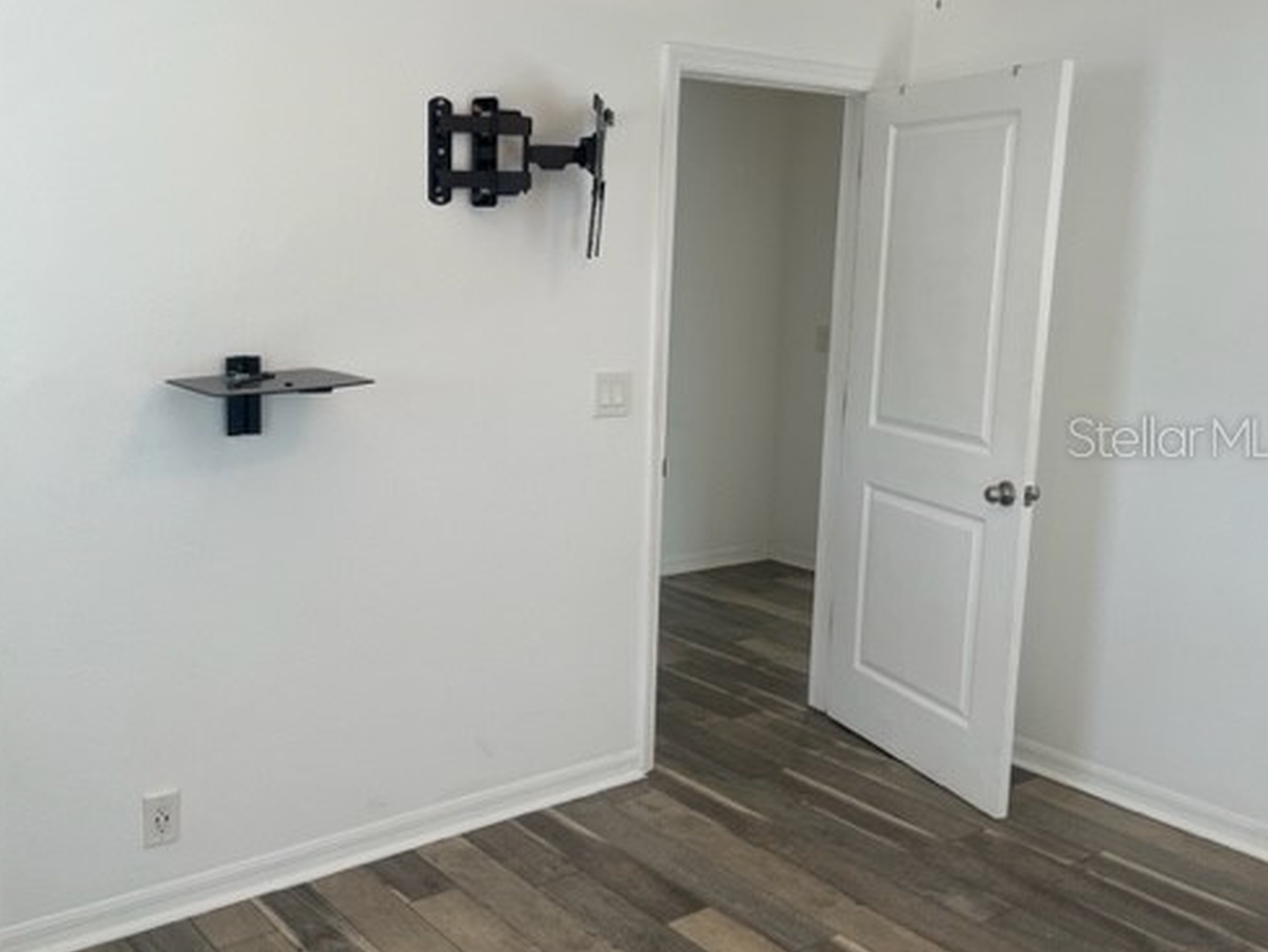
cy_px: 436
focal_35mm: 34
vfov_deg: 41.8
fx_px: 1246
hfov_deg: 53.4
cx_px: 482
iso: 100
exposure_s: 1/120
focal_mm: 5.1
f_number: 1.6
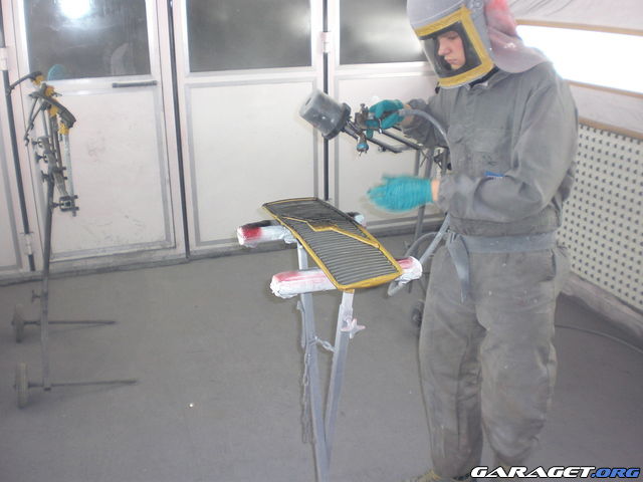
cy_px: 241
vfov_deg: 39.7
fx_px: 669
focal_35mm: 36
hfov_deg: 51.4
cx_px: 322
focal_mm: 6.3
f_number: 3.1
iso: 200
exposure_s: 1/80
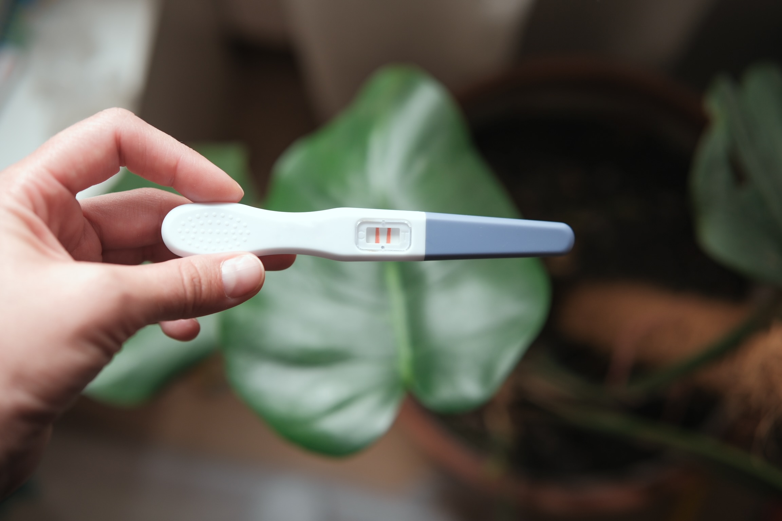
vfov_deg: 32.6
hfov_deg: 47.4
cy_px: 260
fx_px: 891
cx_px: 391
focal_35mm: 41
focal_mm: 27
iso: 160
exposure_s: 1/125
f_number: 1.6
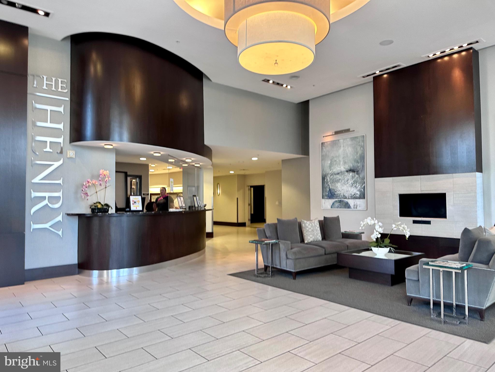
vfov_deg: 56.8
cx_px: 248
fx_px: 343
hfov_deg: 71.6
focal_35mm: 24
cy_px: 186
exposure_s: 1/60
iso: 200
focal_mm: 6.86
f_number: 1.78
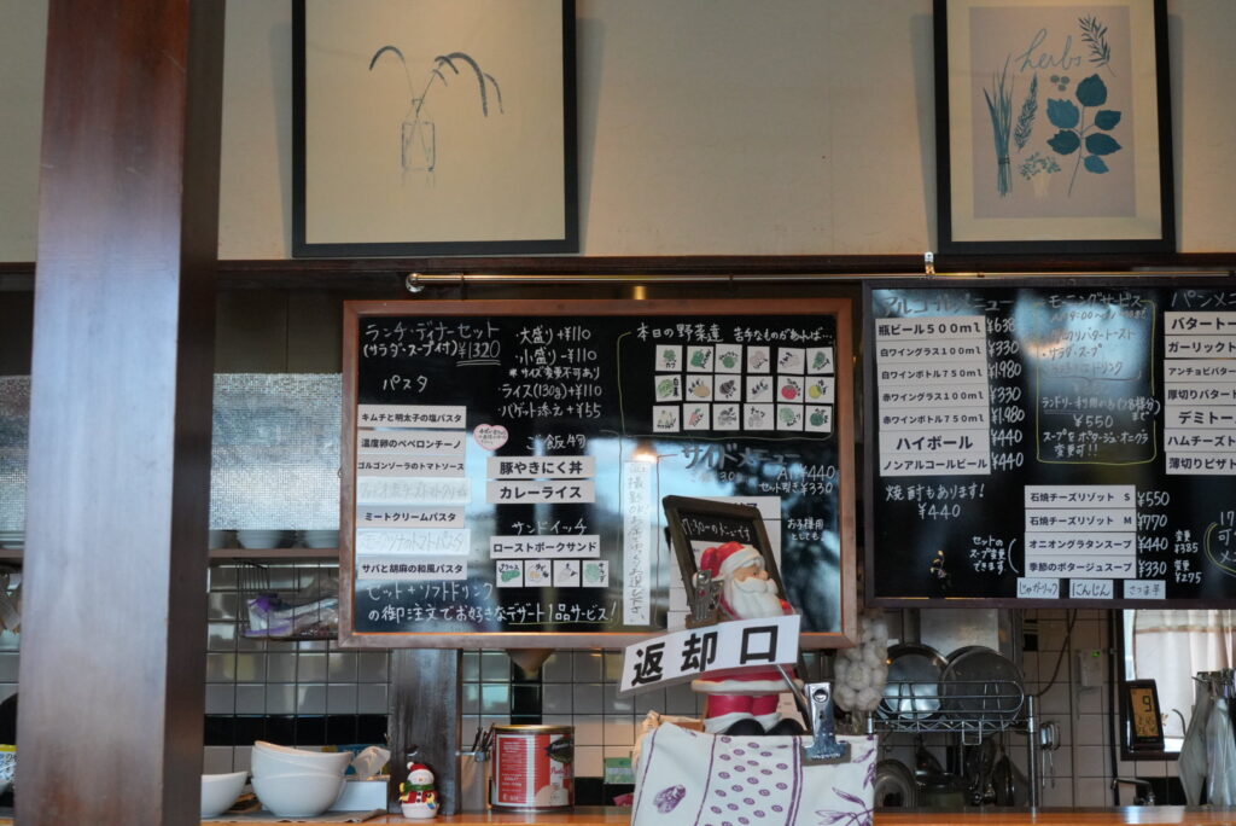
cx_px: 618
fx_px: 1803
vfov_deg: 25.8
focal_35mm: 52
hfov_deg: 37.8
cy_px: 413
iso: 3200
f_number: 7.1
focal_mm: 35
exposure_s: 1/200
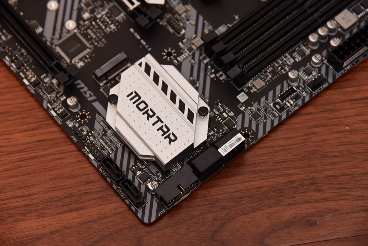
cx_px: 184
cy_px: 123
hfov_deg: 17.1
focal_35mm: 120
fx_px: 1227
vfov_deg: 11.4
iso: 1600
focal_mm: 120
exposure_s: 1/60
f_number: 5.6
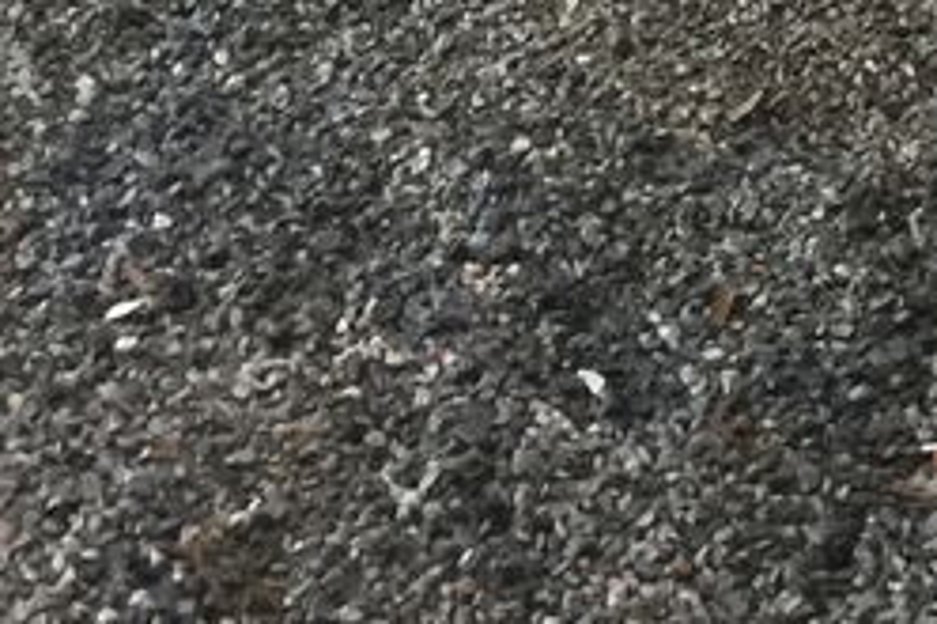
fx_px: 3797
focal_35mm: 146
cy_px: -658
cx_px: 1447
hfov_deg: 13.2
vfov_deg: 8.8
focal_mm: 4.15
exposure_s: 1/15
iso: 100
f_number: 2.2
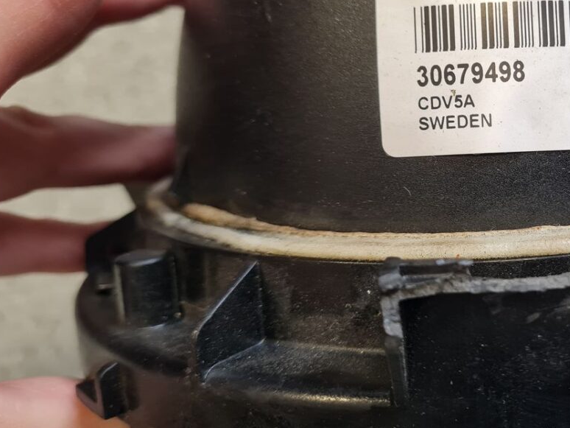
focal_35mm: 47
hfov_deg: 37.9
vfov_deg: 30.7
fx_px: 774
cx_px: 506
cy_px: 157
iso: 200
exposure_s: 1/100
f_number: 1.8
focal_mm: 5.4
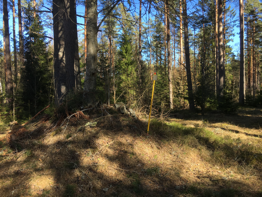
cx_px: 131
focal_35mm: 29
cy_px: 98
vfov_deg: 48.2
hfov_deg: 61.7
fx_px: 219
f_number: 2.2
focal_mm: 4.15
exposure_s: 1/405
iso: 25
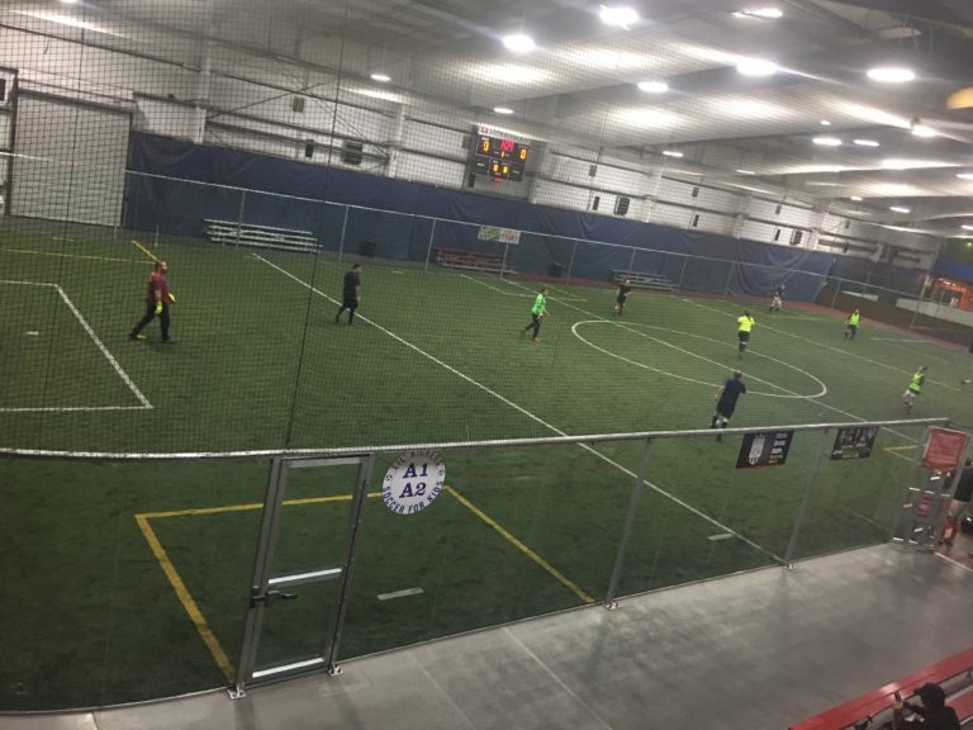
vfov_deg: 48.2
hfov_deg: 61.7
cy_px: 365
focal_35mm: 29
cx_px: 486
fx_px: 815
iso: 100
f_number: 2.2
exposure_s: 1/10
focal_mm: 4.15
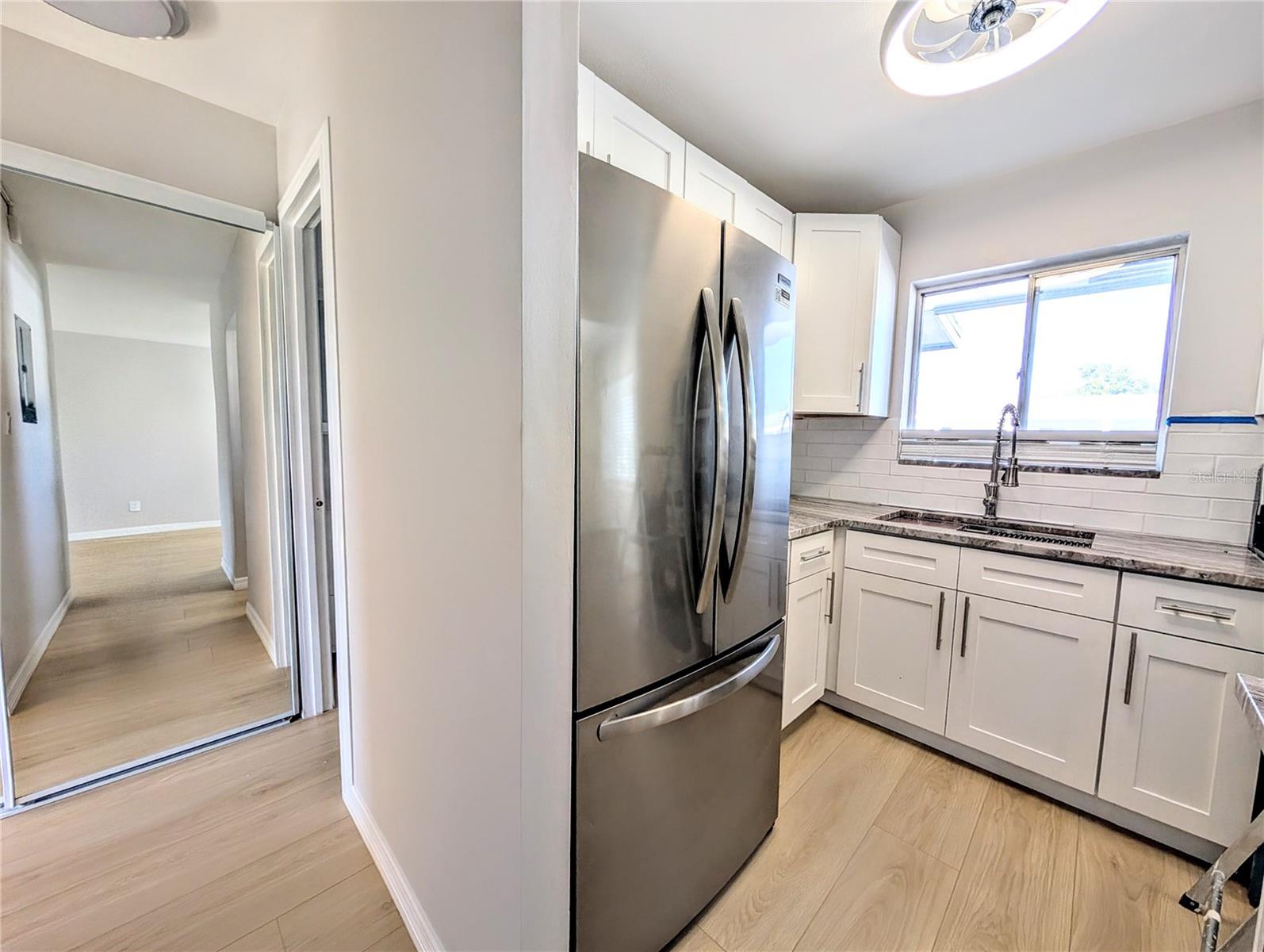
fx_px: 439
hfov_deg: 110.5
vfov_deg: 94.6
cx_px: 632
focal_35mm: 12
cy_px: 476
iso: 87
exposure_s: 1/291
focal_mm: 2.02
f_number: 1.7
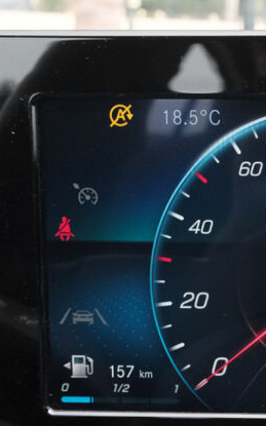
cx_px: 324
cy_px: 289
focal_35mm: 78
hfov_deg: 16.0
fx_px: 906
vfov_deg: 26.3
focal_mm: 20.9
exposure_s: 1/400
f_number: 8
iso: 2500
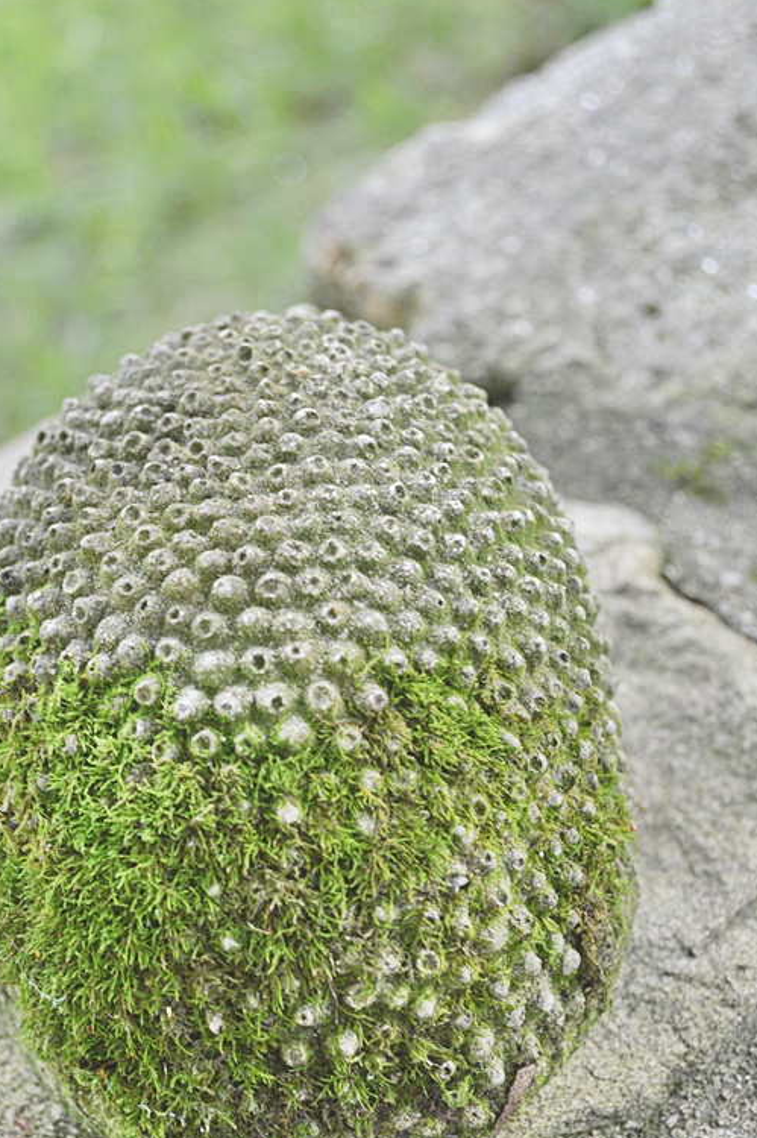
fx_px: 2148
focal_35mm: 68
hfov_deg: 19.9
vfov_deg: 29.5
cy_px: 716
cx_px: 277
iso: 400
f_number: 5
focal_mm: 34
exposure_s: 1/50
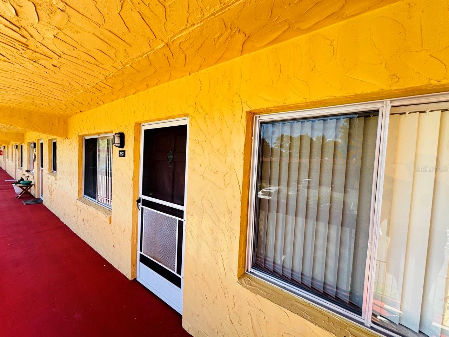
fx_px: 182
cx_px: 224
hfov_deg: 102.1
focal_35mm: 14
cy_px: 168
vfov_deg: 85.7
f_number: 2.2
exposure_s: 1/177
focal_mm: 2.22
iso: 40
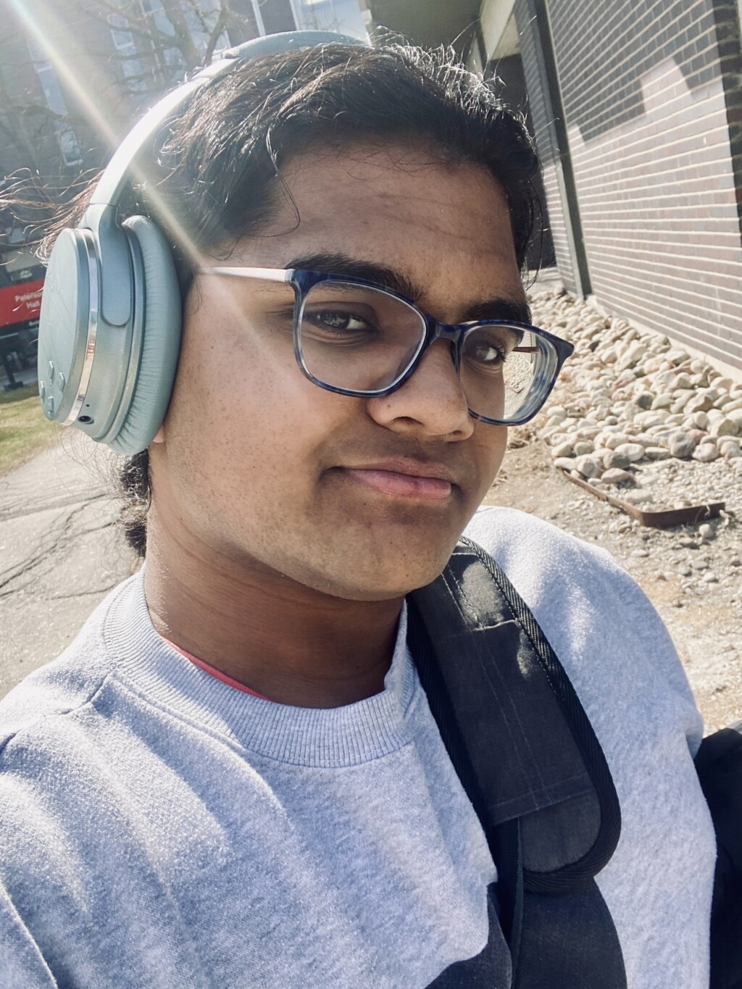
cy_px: 494
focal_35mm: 30
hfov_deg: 46.8
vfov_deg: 60.0
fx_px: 857
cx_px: 371
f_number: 2.2
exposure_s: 1/241
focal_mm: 2.71
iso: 25
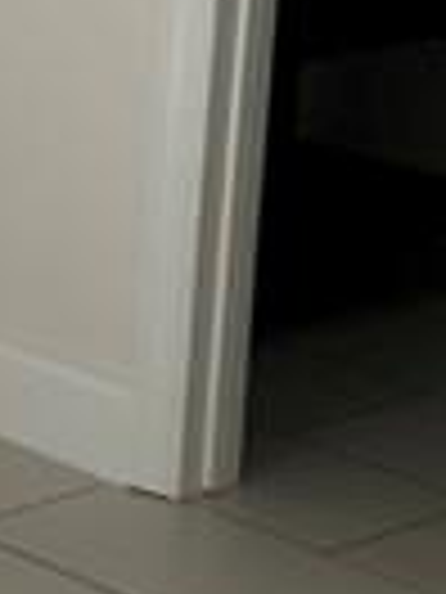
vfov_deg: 9.7
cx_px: -554
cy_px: -72
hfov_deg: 7.0
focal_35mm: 201
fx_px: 3453
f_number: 1.5
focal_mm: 5.7
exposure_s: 1/658
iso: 50
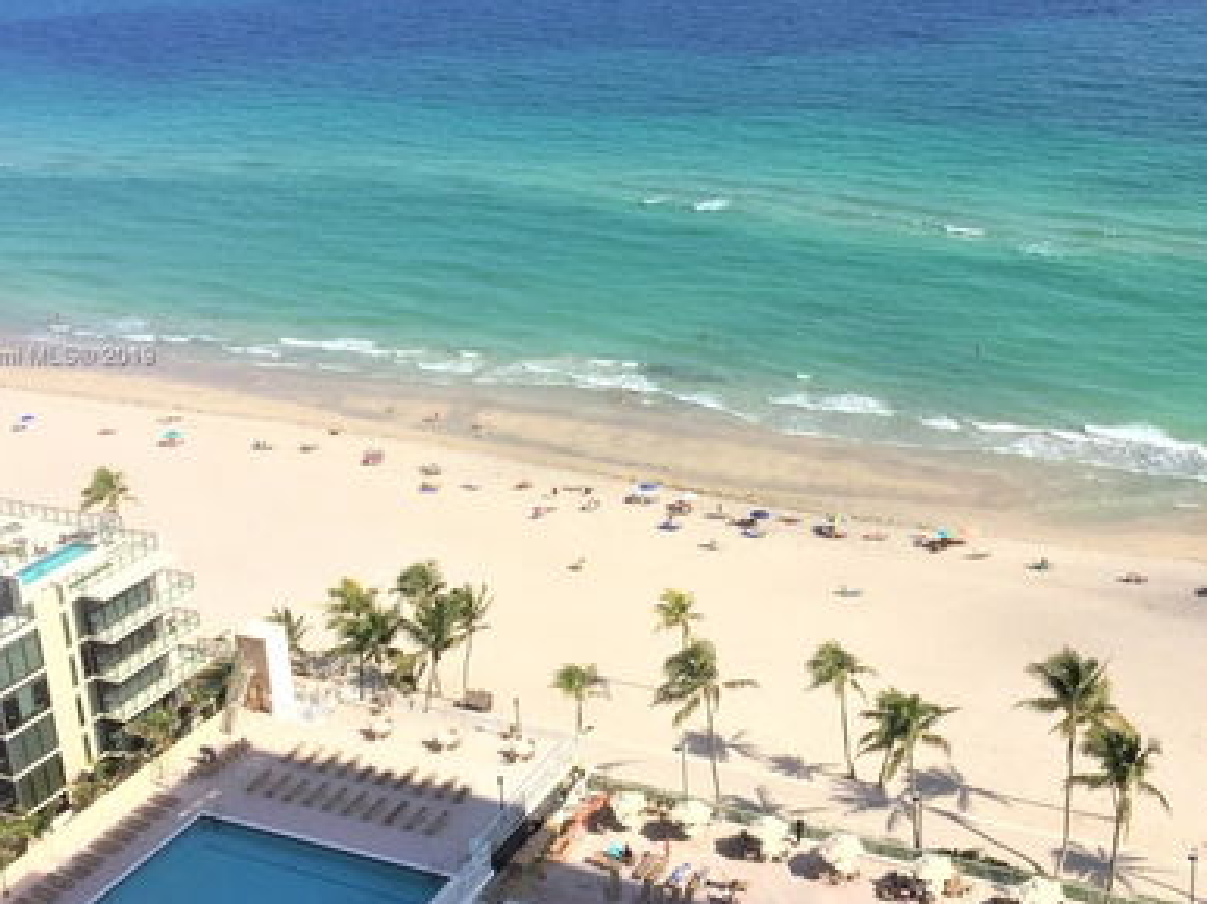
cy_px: 358
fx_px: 1498
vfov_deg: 33.4
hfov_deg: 43.8
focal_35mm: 43
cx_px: 691
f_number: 2.2
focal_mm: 4.15
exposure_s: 1/3049
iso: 32
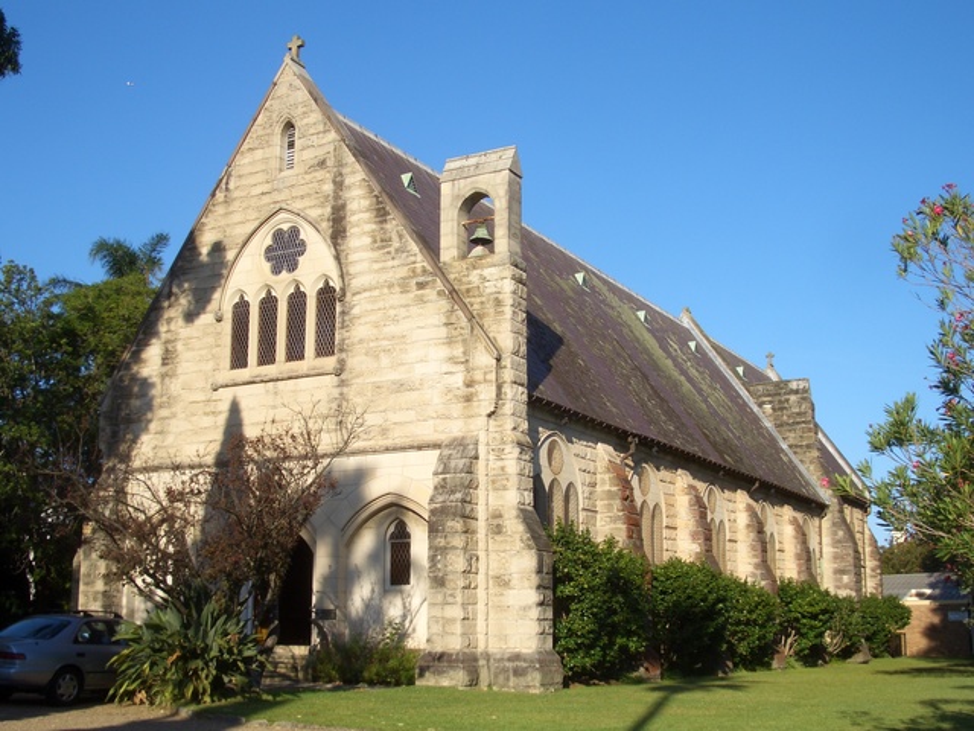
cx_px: 487
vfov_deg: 35.1
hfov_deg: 45.8
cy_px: 366
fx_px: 1154
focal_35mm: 41
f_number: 4.6
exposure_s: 1/400
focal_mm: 6.8
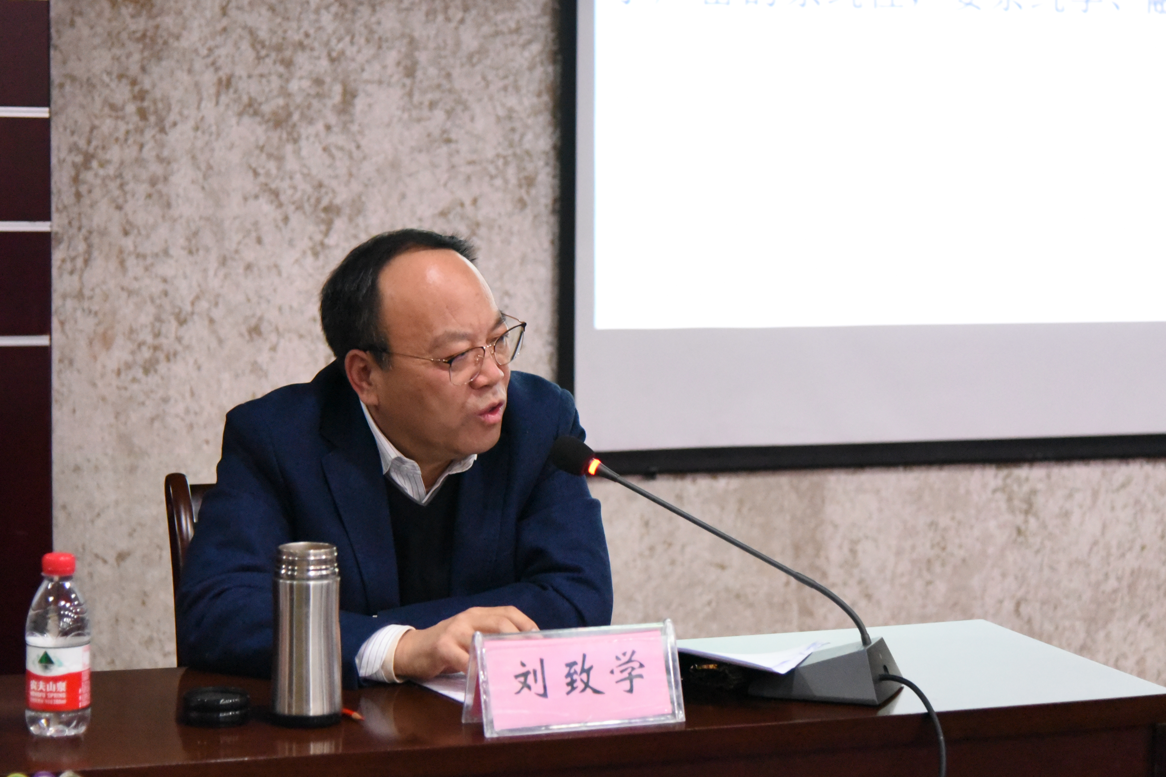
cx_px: 583
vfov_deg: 20.9
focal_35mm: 65
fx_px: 2105
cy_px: 388
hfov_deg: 31.0
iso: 12800
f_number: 4
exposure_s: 1/80
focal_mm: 65
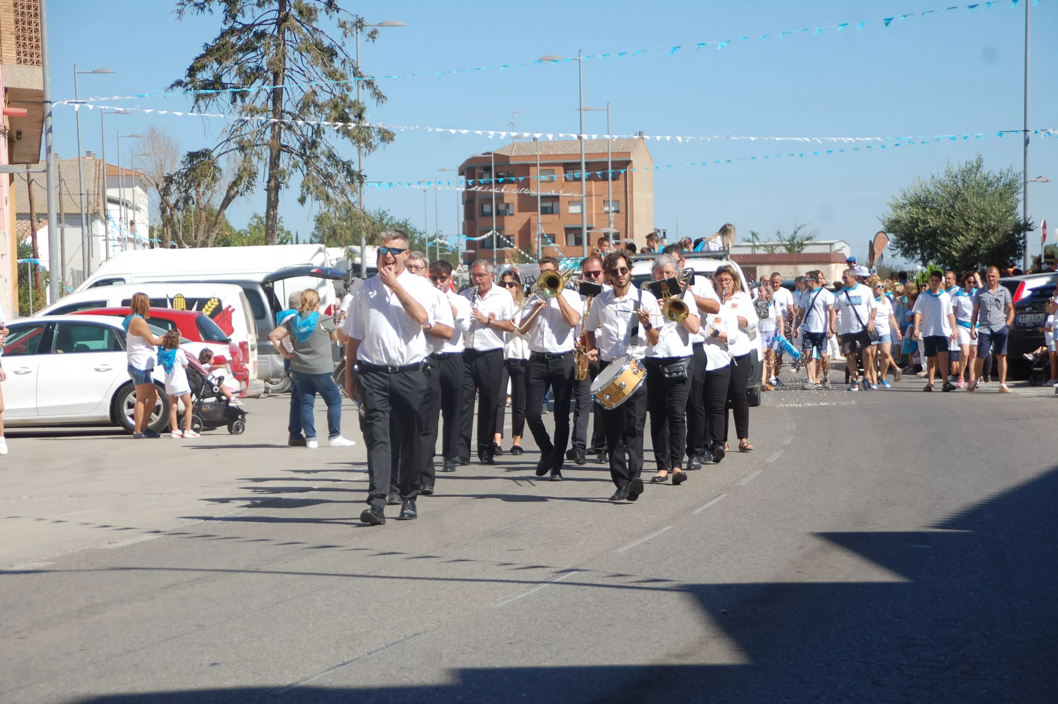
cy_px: 352
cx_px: 529
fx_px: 3083
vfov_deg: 13.0
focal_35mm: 105
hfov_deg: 19.5
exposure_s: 1/800
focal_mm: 70
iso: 200
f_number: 7.1
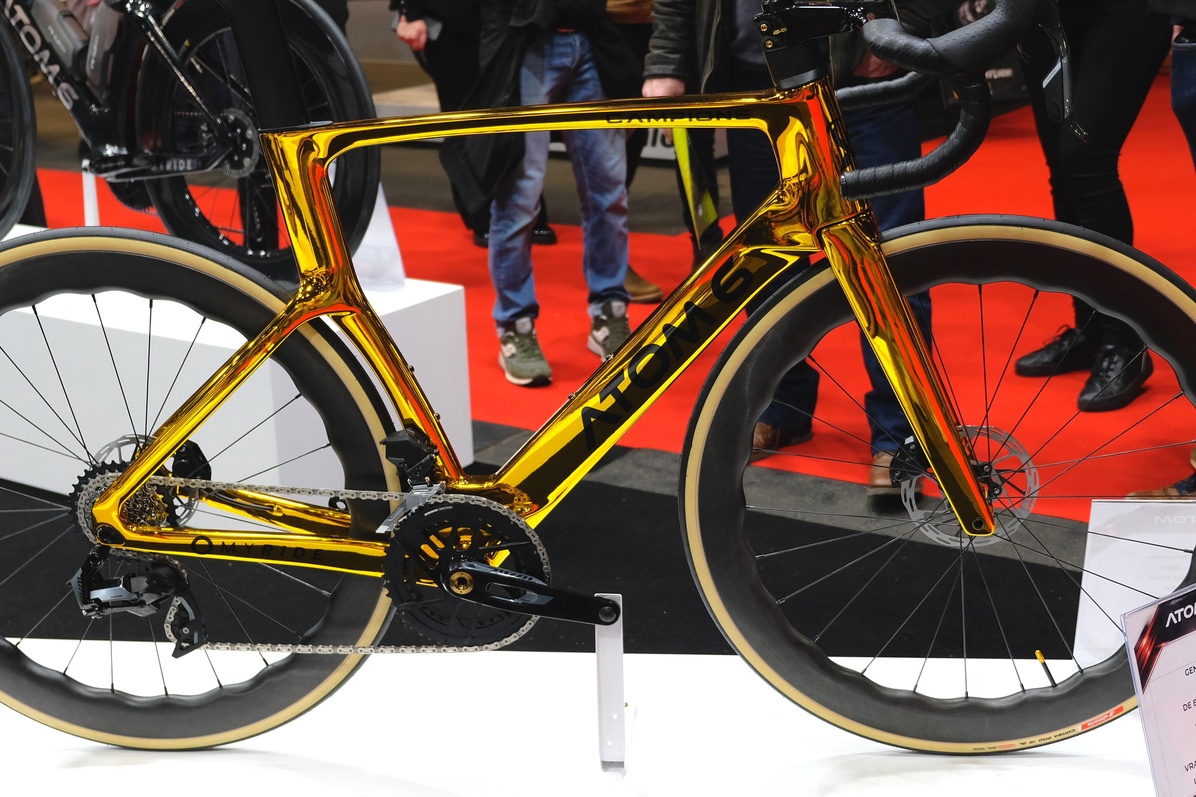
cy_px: 404
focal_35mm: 49
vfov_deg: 27.5
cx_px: 605
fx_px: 1628
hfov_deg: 40.3
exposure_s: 1/100
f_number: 3.2
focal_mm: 24.3
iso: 400
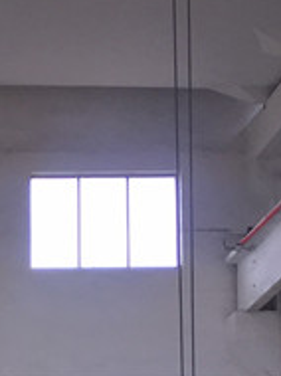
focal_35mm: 153
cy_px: 754
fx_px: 1660
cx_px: -429
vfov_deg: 11.6
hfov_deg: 8.7
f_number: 2.2
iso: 32
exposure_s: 1/185
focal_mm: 4.15
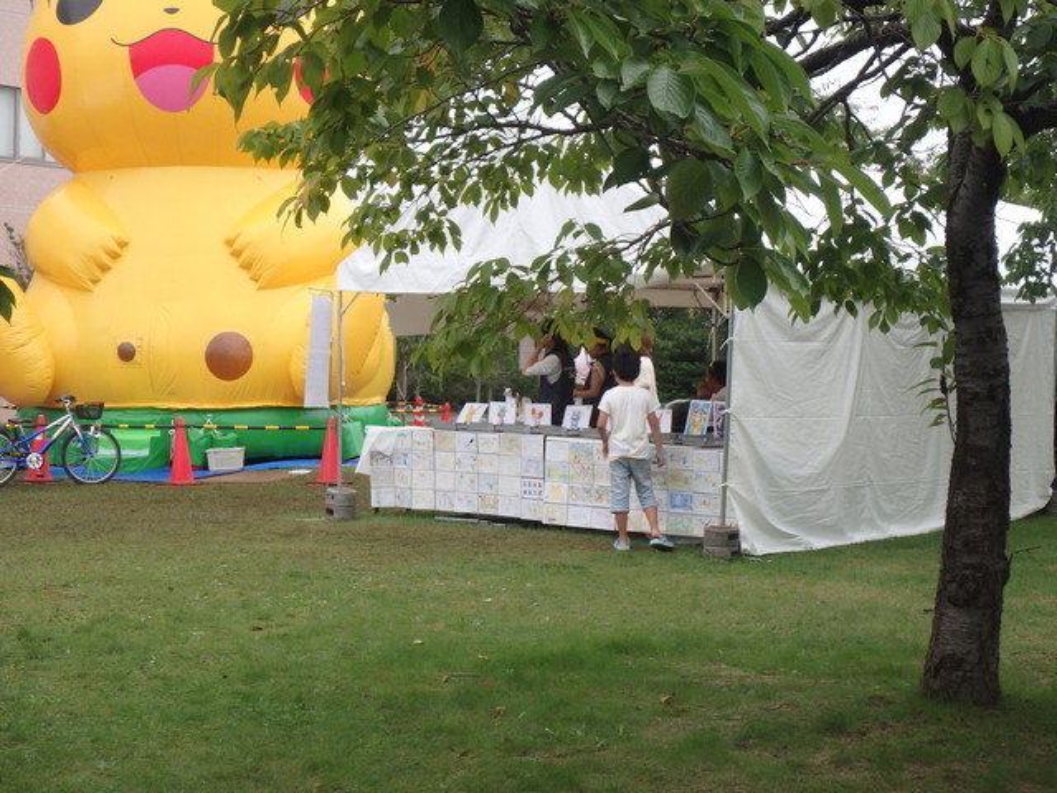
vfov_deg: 27.5
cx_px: 528
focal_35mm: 53
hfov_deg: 36.2
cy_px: 396
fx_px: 1618
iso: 200
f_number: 5.2
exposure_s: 1/80
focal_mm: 9.4
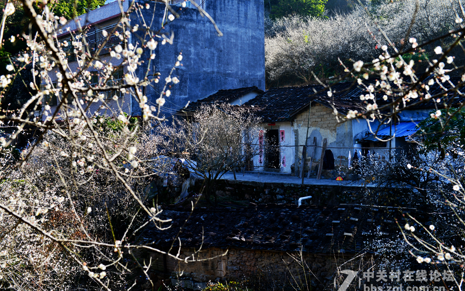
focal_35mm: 45
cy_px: 152
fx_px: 570
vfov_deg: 28.6
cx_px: 232
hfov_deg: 44.4
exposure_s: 1/320
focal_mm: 44
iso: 200
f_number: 5.6
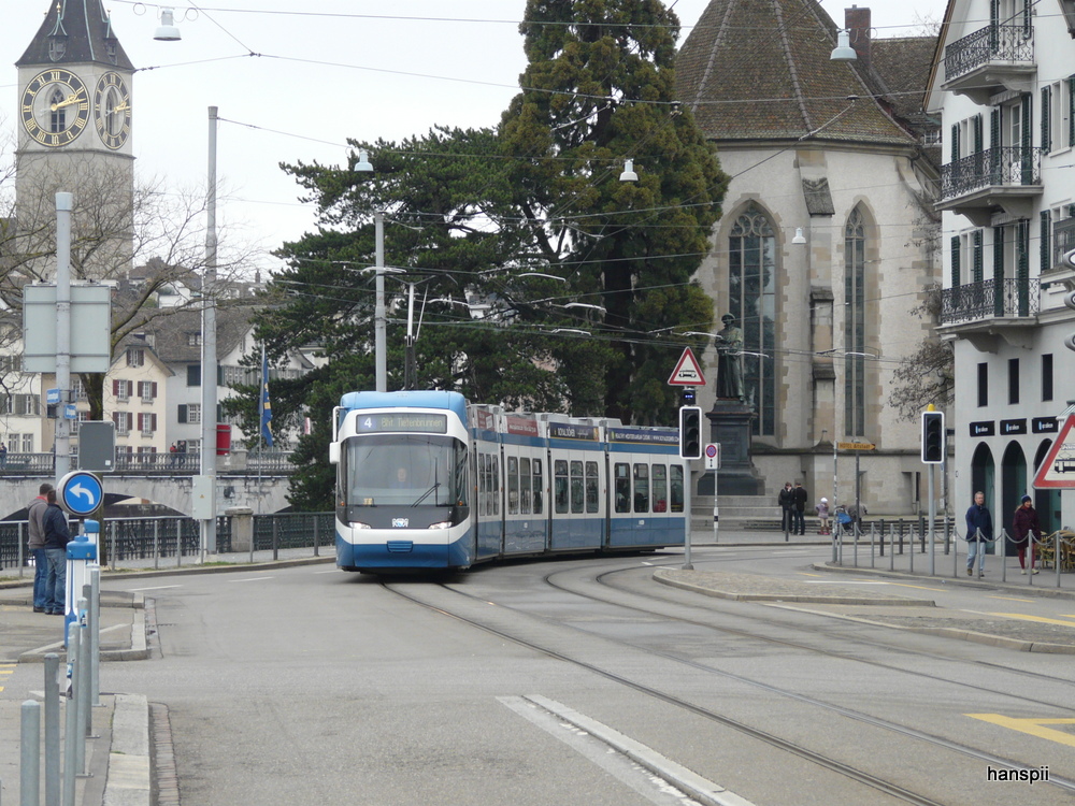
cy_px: 403
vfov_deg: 13.2
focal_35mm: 112
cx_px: 538
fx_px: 3478
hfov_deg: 17.6
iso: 100
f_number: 3.6
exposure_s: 1/160
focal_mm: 18.3
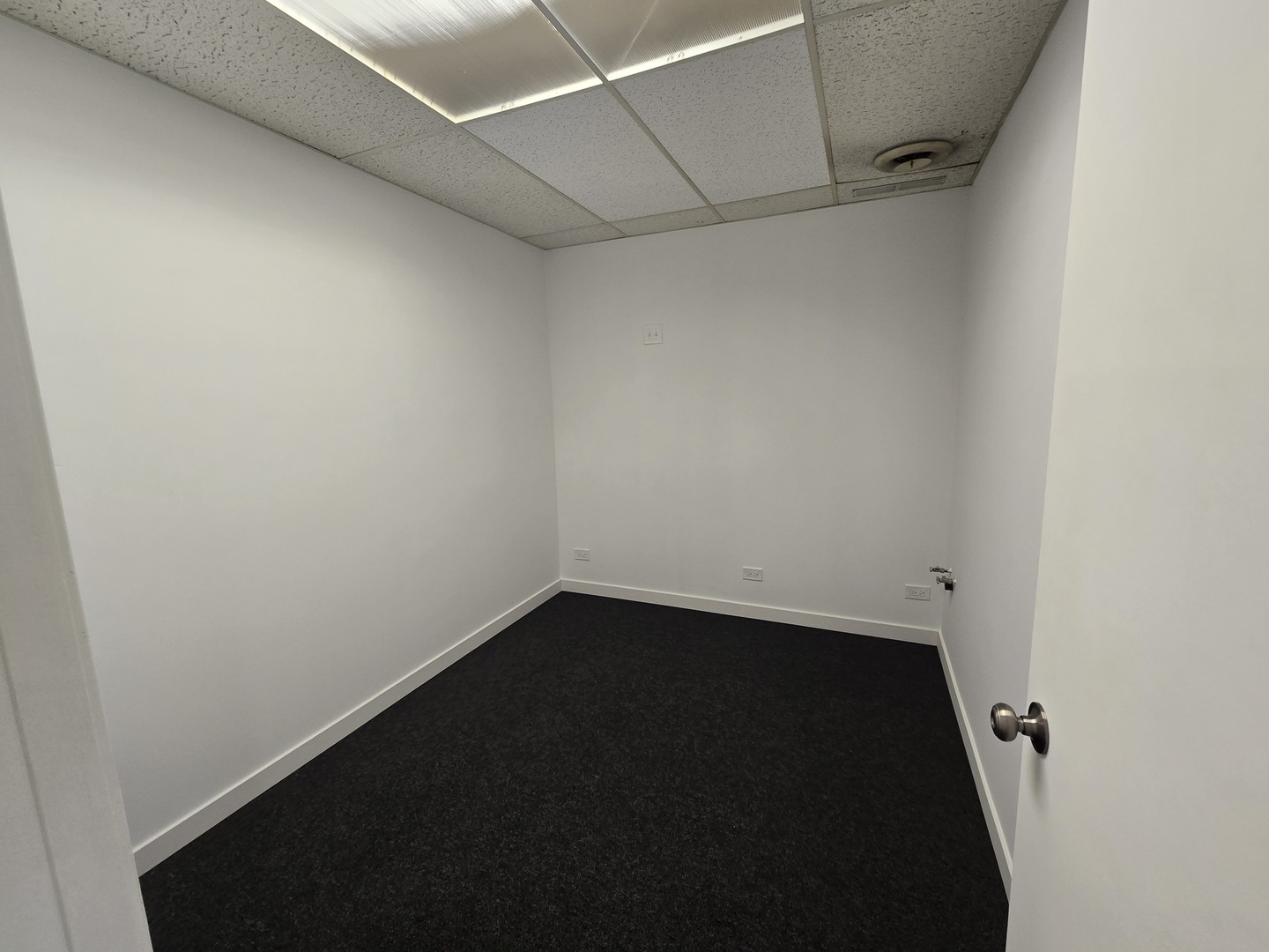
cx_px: 634
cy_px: 476
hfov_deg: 106.2
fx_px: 477
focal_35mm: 13
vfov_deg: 89.9
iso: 100
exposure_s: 1/60
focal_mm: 2.2
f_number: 2.2
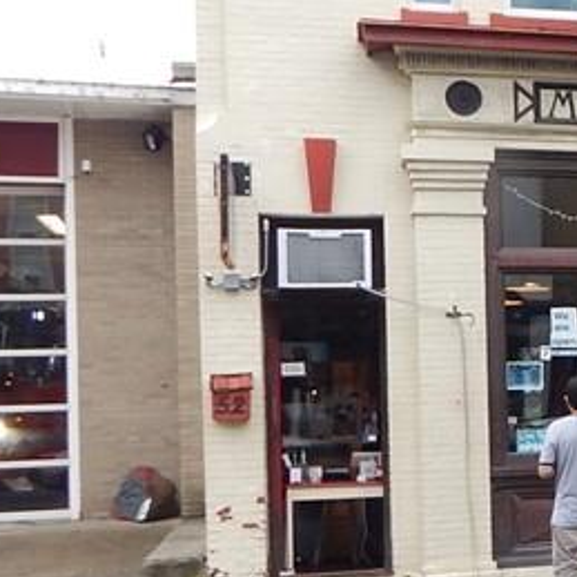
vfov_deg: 22.4
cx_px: 927
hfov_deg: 19.0
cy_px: 372
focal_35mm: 77
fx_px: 1452
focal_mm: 4
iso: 125
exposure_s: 1/125
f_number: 3
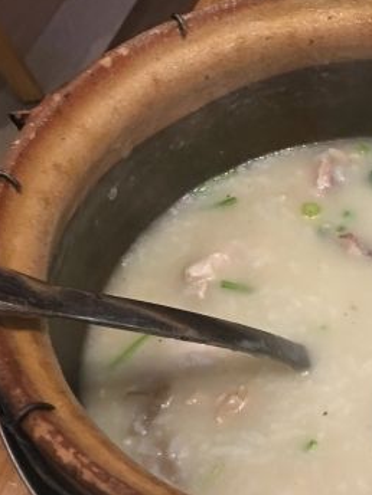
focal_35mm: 59
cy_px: 286
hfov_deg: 24.0
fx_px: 845
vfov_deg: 32.6
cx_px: 350
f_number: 2.2
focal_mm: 4.15
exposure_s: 1/17
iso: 125
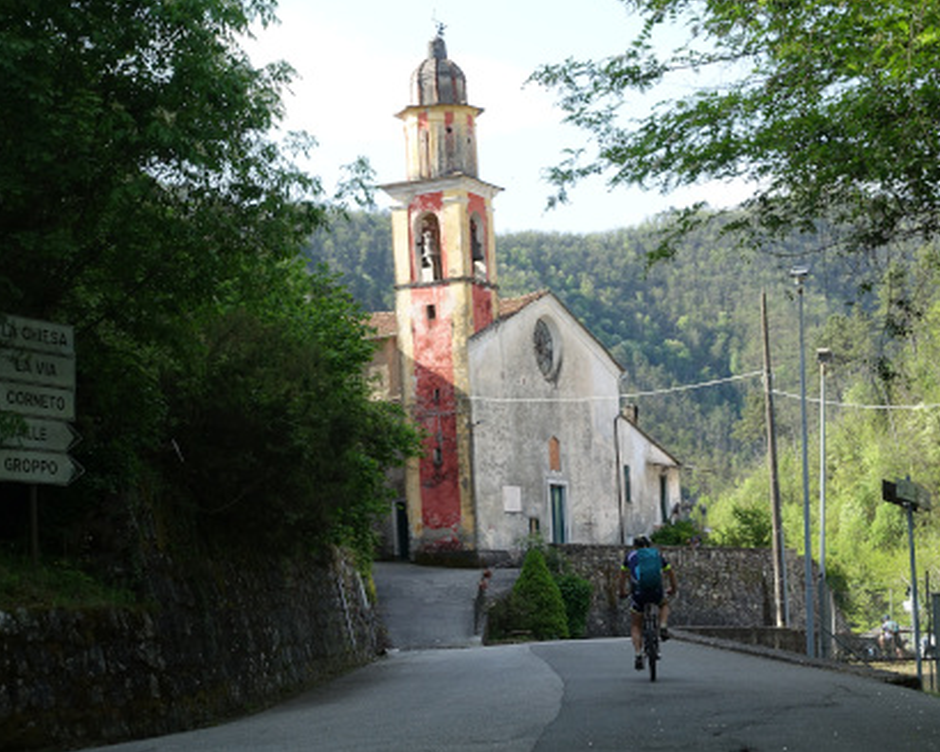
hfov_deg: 23.8
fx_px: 2226
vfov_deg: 19.2
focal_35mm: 80
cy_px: 375
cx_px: 543
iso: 125
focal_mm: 25.7
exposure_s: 1/160
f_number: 5.6
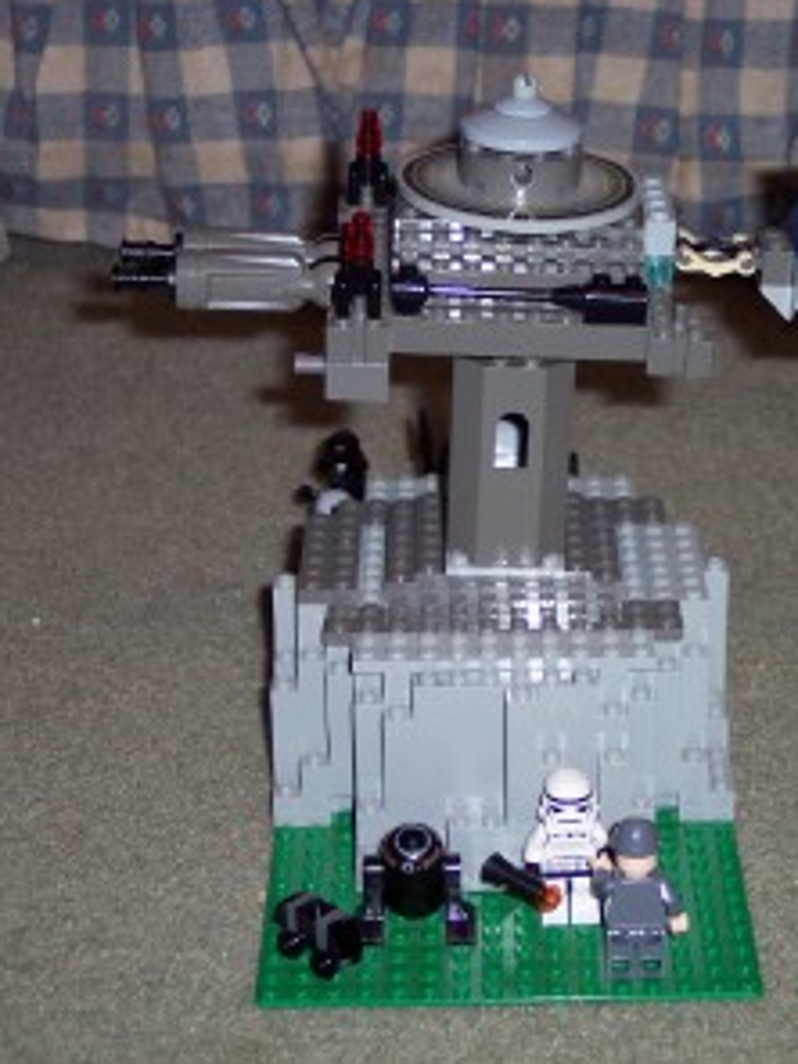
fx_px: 2613
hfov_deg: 17.3
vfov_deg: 23.0
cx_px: 546
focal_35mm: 85
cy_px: 530
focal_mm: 13.3
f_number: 3.4
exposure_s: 1/45
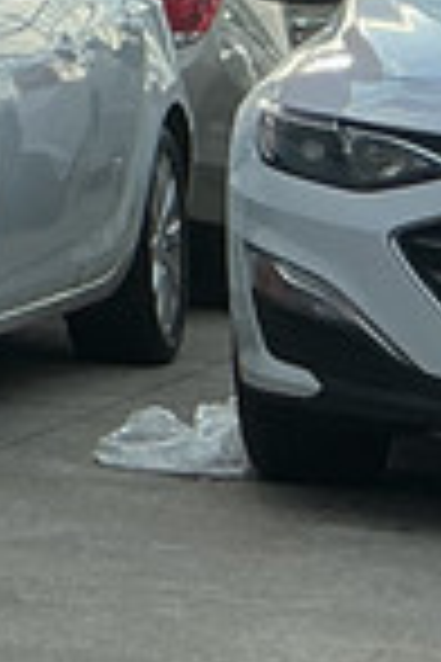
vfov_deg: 9.4
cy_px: -432
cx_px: -1714
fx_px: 3858
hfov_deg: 5.2
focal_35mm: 210
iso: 25
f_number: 1.8
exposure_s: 1/568
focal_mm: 3
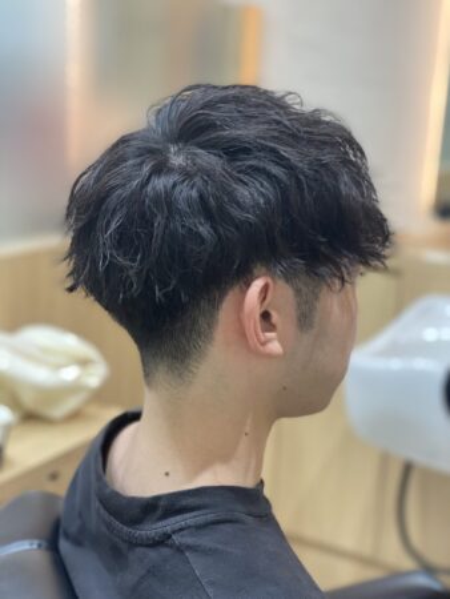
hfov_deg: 28.1
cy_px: 300
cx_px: 225
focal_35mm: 52
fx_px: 900
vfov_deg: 36.8
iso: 125
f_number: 2
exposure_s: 1/33
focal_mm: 6
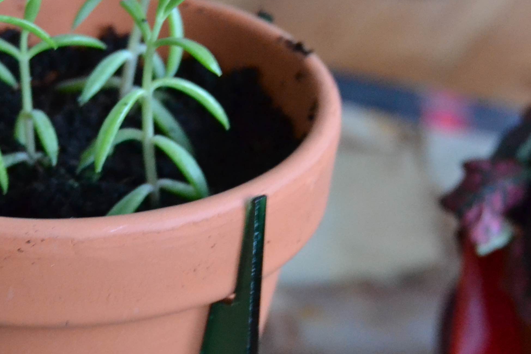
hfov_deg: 15.1
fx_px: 1991
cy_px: 280
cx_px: 96
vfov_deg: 10.1
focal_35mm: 135
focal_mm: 38
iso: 3200
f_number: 4.8
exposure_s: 1/8
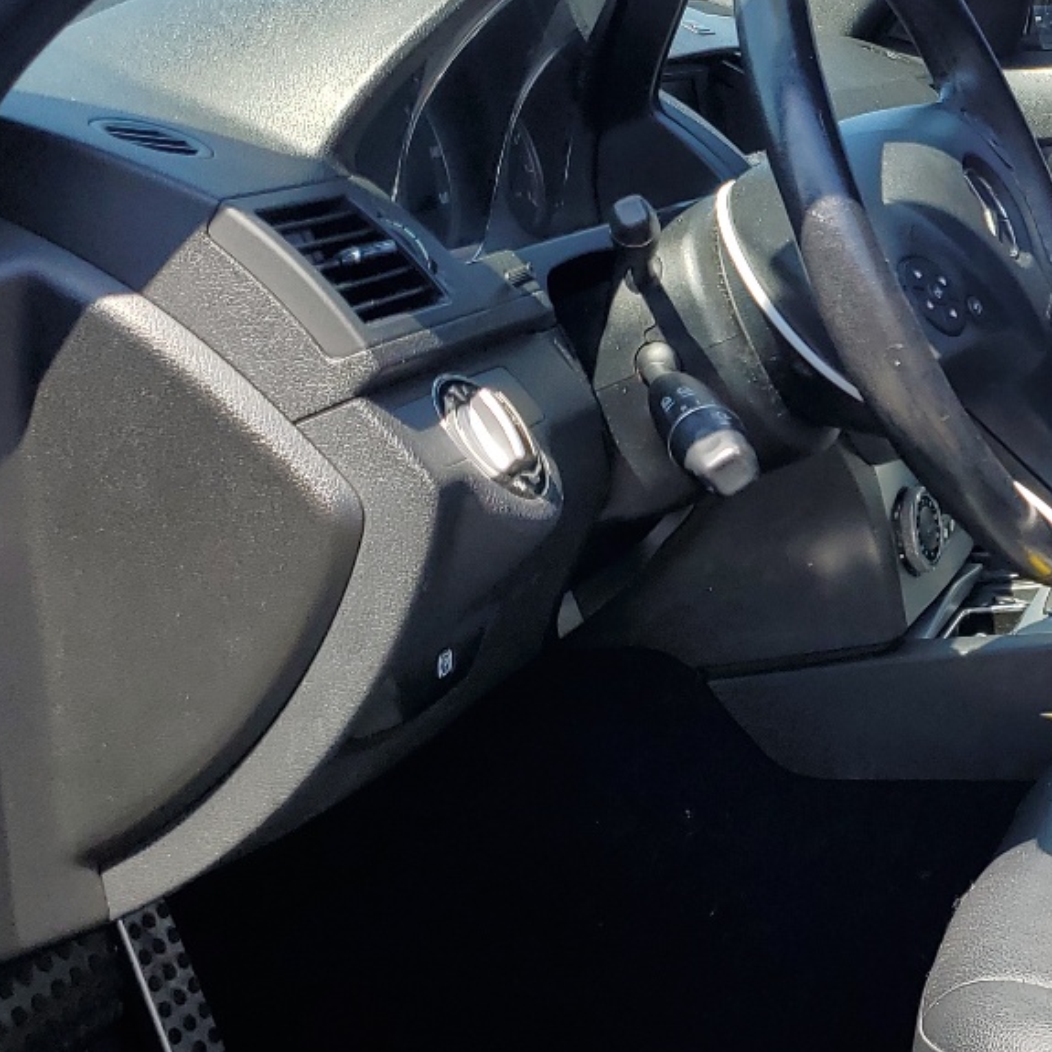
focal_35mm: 64
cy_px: 499
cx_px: 1208
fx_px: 2201
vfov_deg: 26.9
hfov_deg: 24.7
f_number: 1.5
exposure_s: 1/769
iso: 50
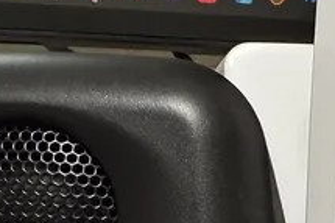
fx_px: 1079
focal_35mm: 116
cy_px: 437
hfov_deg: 16.8
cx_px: 421
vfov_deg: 10.8
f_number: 2.2
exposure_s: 1/50
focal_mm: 2.22
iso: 200
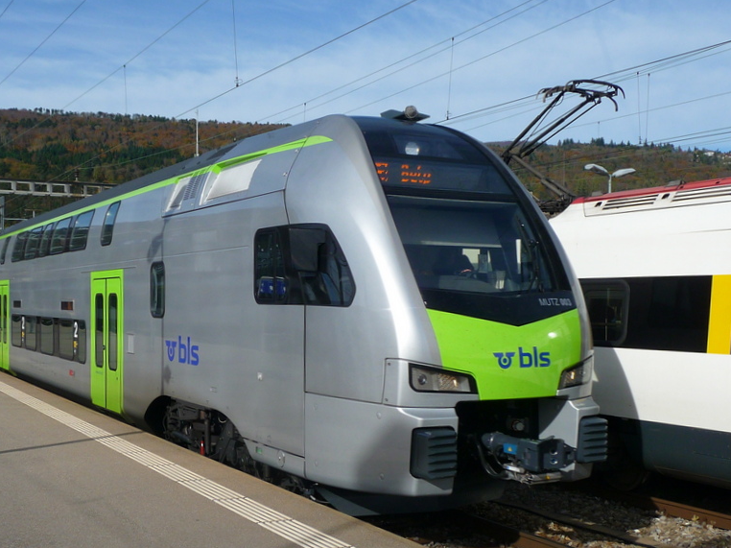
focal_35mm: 42
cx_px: 291
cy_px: 303
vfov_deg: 34.3
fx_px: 887
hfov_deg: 44.6
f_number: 8
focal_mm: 5.3
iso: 100
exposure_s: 1/320
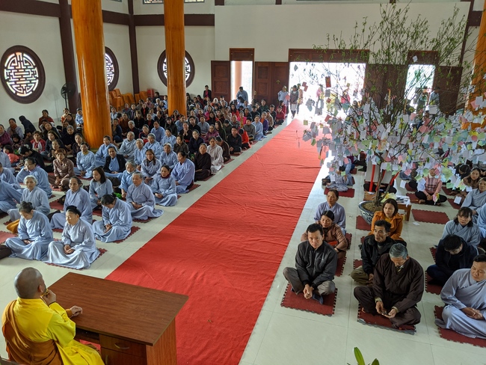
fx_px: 379
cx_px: 243
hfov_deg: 65.3
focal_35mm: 27
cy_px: 182
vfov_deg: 51.4
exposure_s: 1/100
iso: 154
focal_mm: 4.44
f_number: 1.8
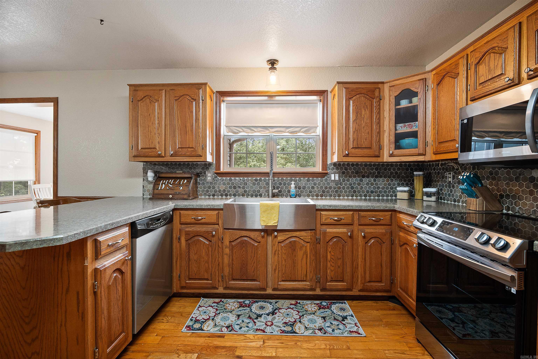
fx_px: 239
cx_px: 269
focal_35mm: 16
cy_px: 180
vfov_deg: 73.7
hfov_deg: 96.7
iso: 1000
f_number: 5.6
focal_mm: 16
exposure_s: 1/6
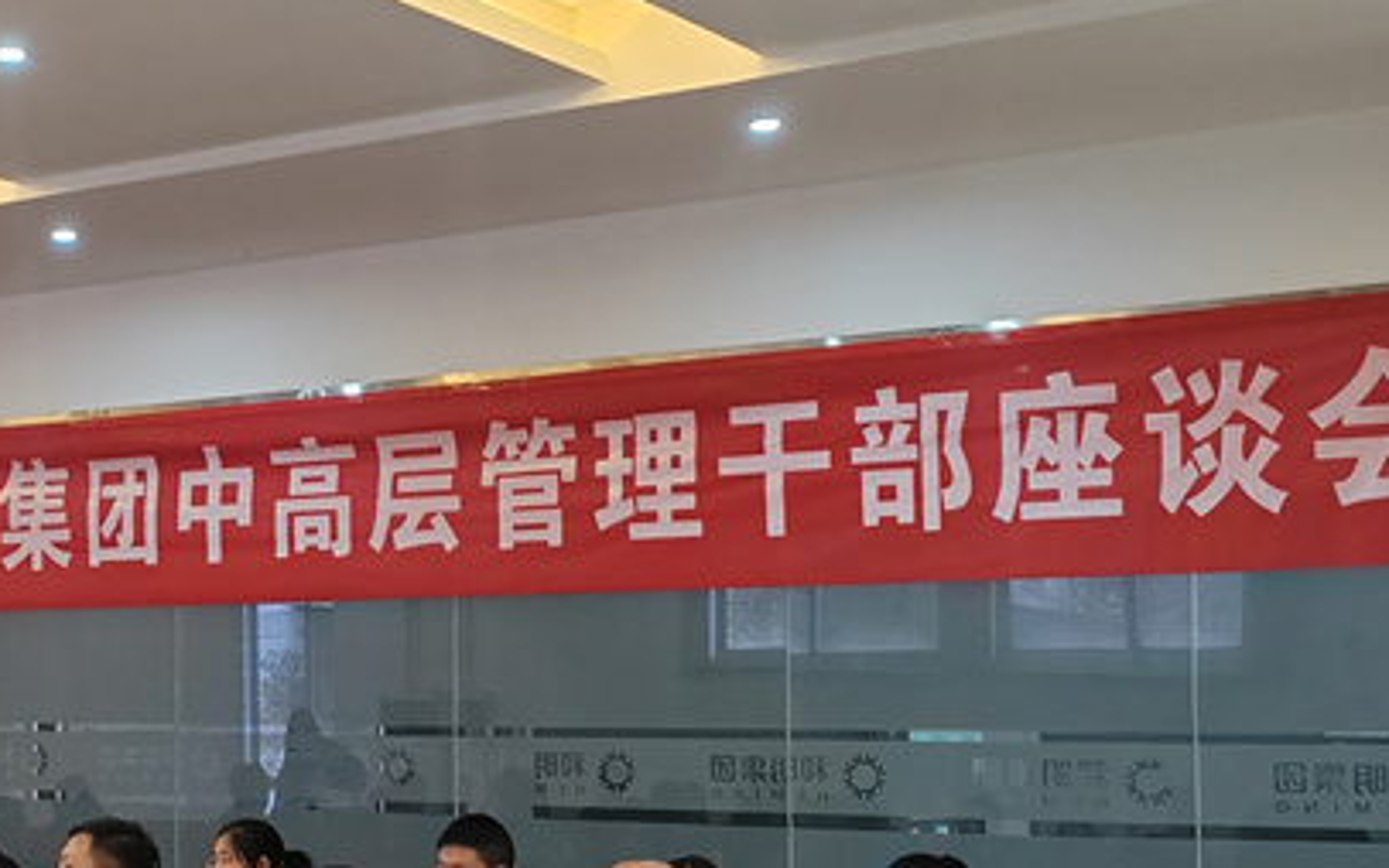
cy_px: 526
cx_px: 92
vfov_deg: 18.3
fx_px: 2688
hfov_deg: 27.7
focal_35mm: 71
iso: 2500
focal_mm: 6.14
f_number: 1.8
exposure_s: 1/50
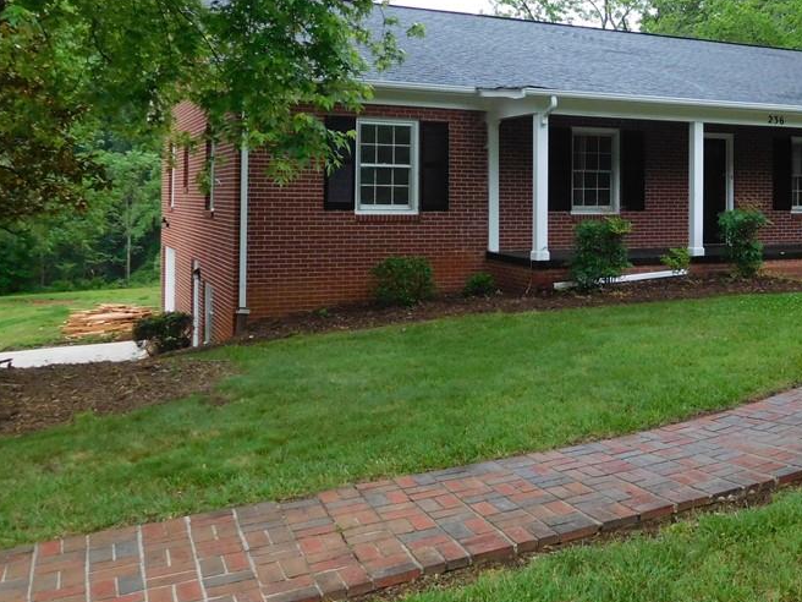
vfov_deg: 36.4
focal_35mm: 39
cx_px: 602
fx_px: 904
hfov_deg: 46.2
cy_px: 190
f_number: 3.4
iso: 280
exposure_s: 1/30
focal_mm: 4.5
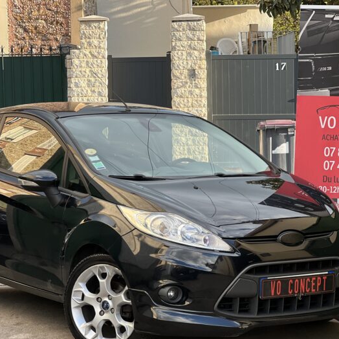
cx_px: 161
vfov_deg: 16.7
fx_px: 1152
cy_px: 184
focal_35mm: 104
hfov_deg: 16.7
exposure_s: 1/121
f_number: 2.8
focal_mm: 9
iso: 32
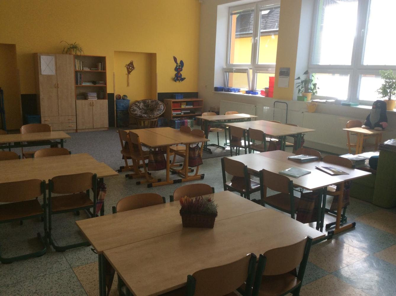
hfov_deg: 56.9
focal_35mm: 32
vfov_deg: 44.0
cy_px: 148
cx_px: 198
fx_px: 365
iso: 32
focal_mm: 3.3
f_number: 2.4
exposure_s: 1/166
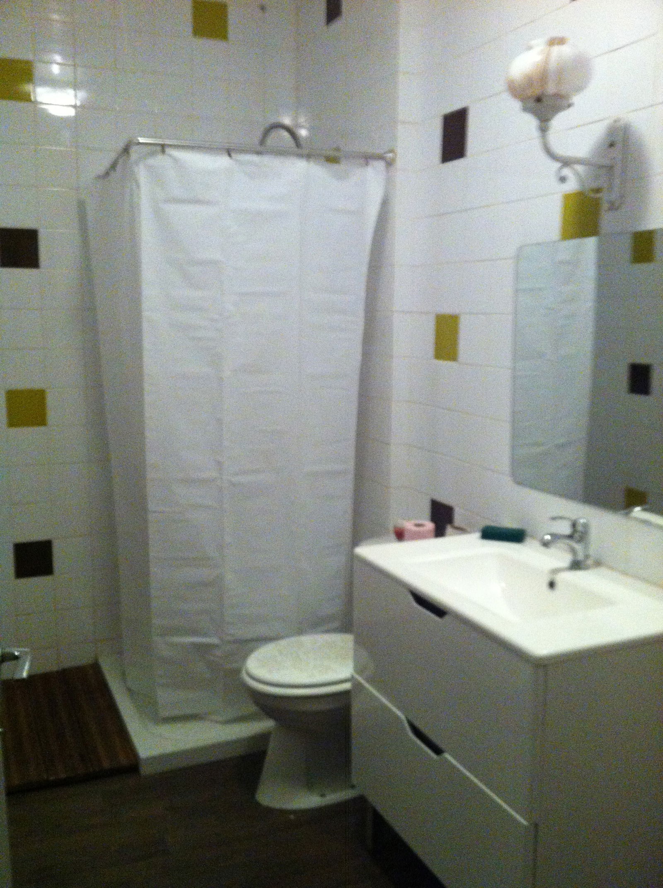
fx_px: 896
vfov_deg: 52.7
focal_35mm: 35
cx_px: 332
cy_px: 444
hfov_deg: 40.6
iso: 500
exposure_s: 1/15
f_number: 2.8
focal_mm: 3.85
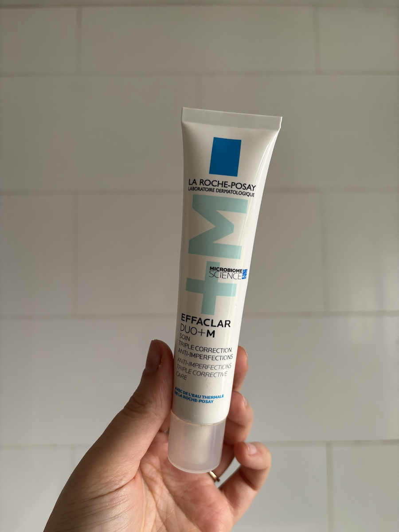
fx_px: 400
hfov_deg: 53.1
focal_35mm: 26
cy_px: 266
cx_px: 200
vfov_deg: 67.3
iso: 160
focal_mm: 5.96
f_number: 1.6
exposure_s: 1/60
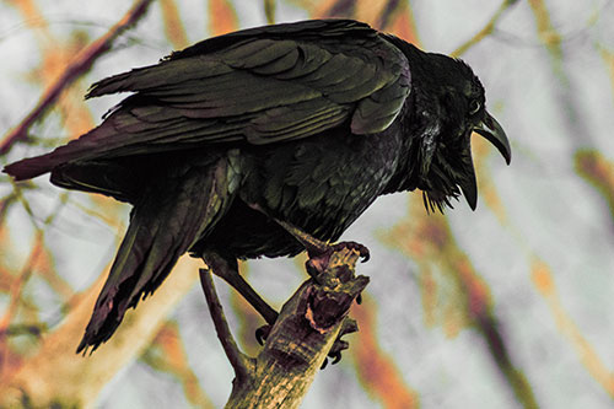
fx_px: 11934
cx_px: 307
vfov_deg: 2.0
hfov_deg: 2.9
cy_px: 204
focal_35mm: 700
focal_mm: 700
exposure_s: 1/800
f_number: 11
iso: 3600
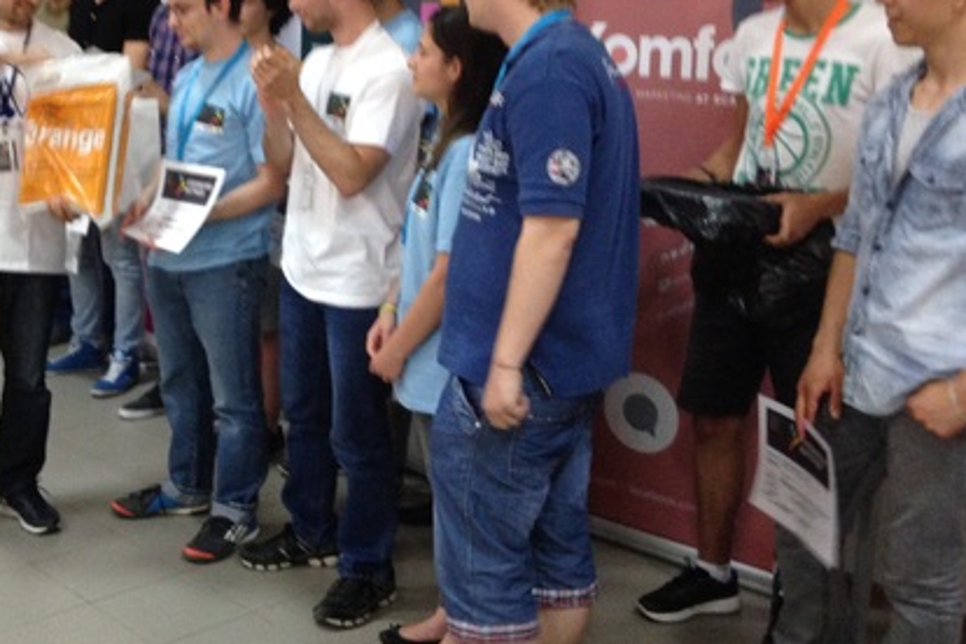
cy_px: 212
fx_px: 1422
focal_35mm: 53
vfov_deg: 25.4
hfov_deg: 36.8
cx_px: 271
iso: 250
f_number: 2.4
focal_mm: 4.12
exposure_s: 1/20
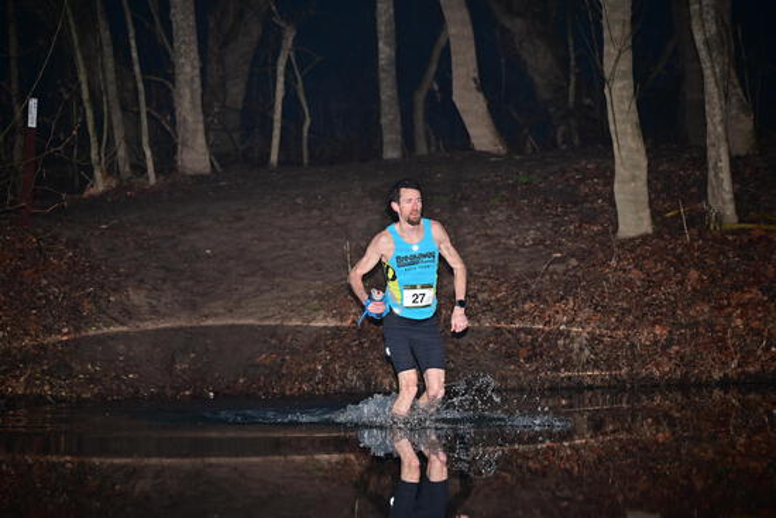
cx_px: 388
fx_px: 2587
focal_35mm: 120
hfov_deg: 17.1
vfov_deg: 11.4
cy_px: 259
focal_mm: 120
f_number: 4
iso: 1000
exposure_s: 1/500
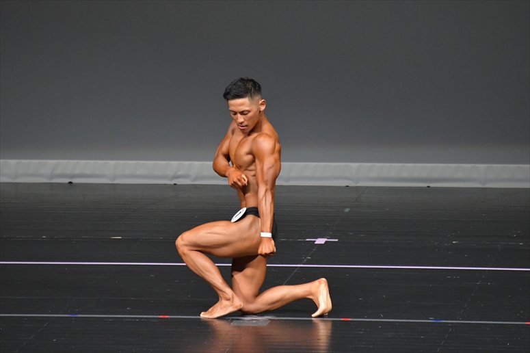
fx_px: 6622
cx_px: 265
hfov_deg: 4.6
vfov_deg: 3.1
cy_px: 176
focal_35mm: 450
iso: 4000
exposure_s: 1/400
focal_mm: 300
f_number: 5.6
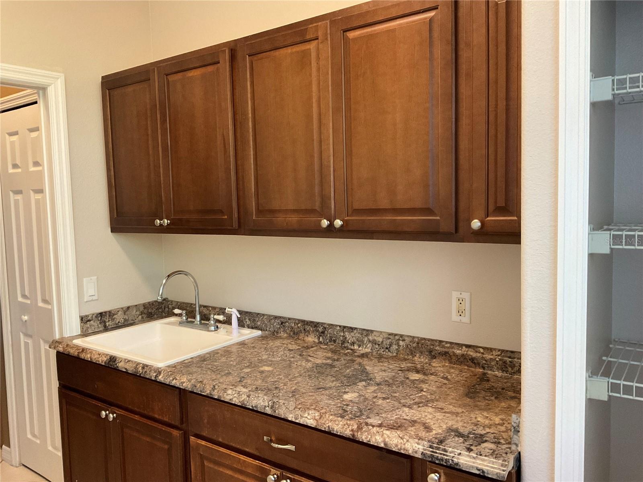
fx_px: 539
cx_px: 322
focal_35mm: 29
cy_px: 241
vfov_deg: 48.2
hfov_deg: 61.7
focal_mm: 3
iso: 200
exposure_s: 1/60
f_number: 1.8
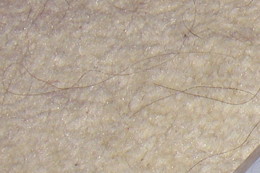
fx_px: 1372
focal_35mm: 190
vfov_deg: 7.2
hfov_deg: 9.9
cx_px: 555
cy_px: 14
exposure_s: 1/40
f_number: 6.6
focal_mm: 6.3
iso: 64
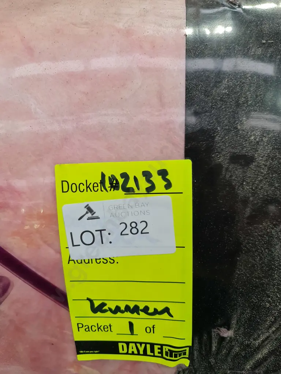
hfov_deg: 54.9
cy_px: 187
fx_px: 271
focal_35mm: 25
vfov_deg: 69.4
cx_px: 140
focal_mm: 7
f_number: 1.8
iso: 80
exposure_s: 1/100
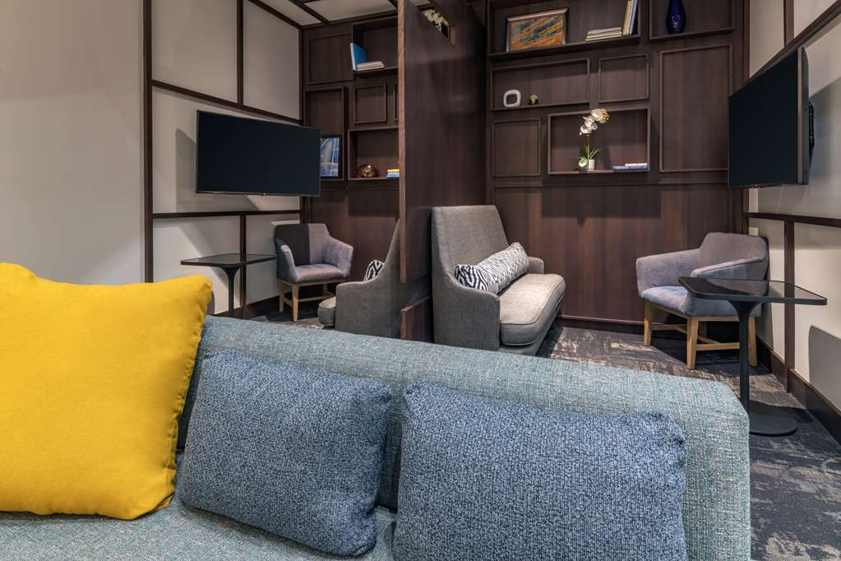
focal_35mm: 19
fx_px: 444
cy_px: 280
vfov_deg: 64.6
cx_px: 420
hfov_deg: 86.9
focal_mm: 19
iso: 160
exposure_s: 10
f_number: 20
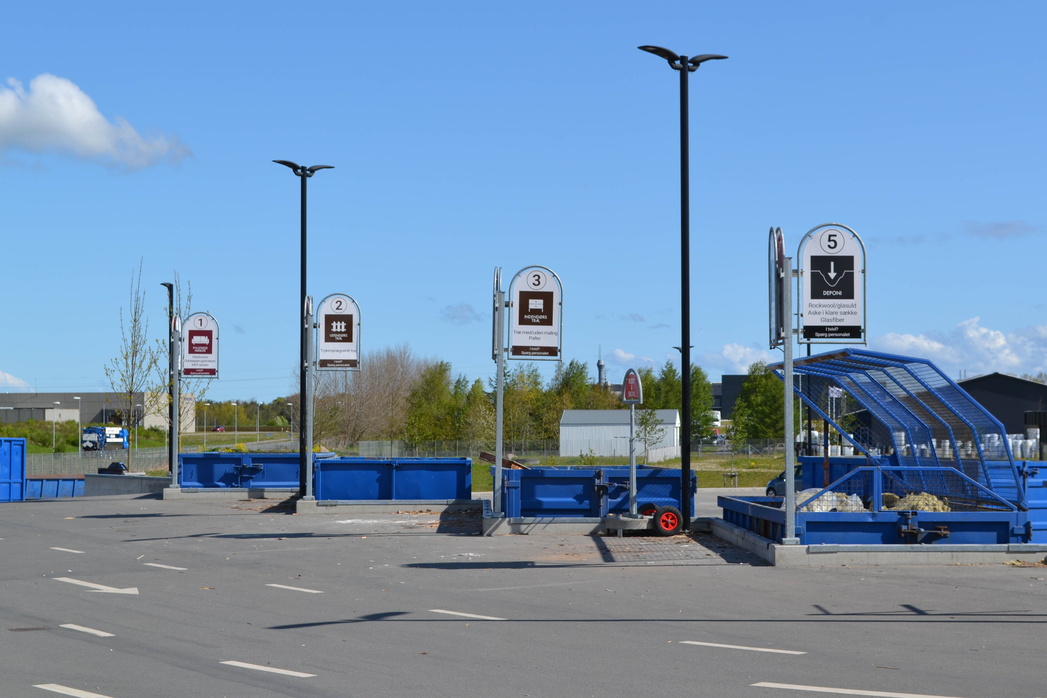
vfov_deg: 18.8
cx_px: 534
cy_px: 335
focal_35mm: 73
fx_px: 2110
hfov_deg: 27.9
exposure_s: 1/250
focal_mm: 45
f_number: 8
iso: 100
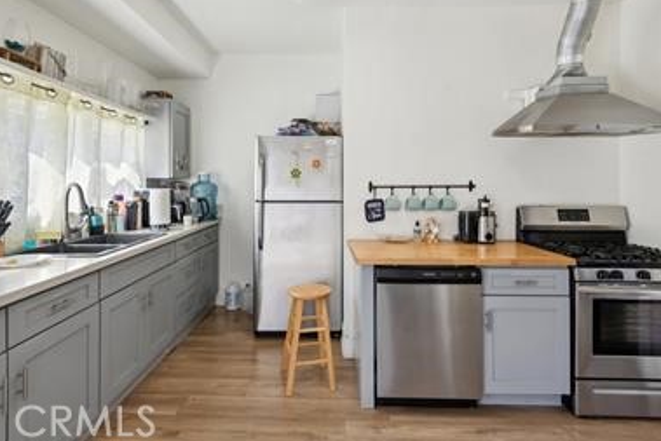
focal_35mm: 19
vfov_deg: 64.2
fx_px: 349
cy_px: 185
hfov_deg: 86.9
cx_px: 331
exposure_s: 1/125
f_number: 6.3
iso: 400
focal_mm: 16
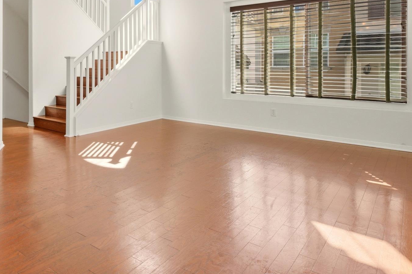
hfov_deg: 62.0
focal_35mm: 26
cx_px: 68
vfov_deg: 48.0
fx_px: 297
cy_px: 74
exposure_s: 1/2000
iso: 320
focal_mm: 14
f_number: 6.3
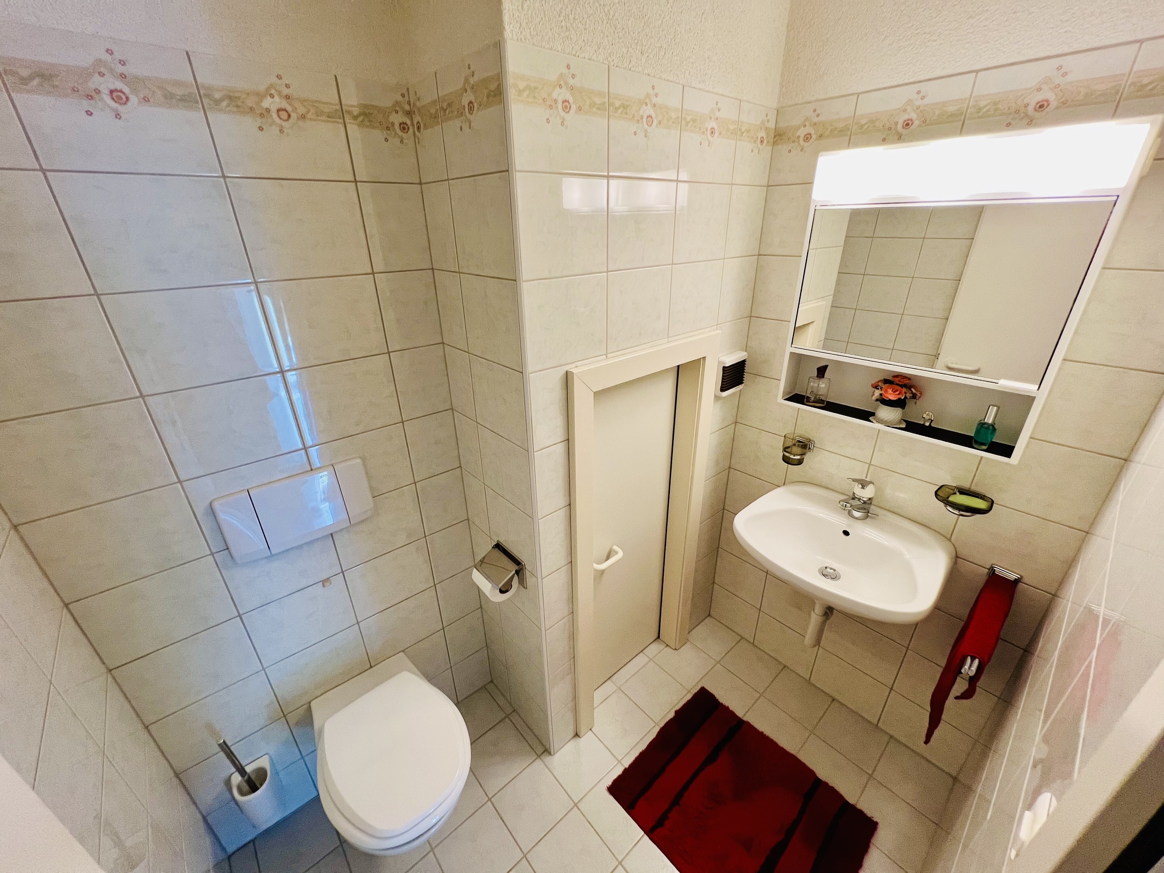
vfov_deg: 89.9
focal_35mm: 13
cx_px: 582
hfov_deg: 106.2
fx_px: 437
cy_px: 436
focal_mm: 1.57
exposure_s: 1/100
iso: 200
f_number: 1.8
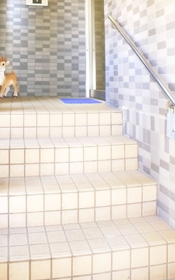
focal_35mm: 41
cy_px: 59
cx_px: 46
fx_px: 313
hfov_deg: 30.7
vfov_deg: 45.9
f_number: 2
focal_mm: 5.1
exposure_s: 1/6
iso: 400
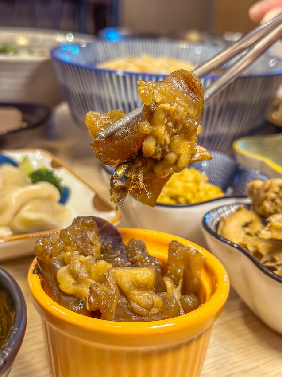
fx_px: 522
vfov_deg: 39.7
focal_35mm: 48
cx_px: 141
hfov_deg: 30.3
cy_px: 188
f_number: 1.8
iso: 320
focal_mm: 6.86
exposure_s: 1/40
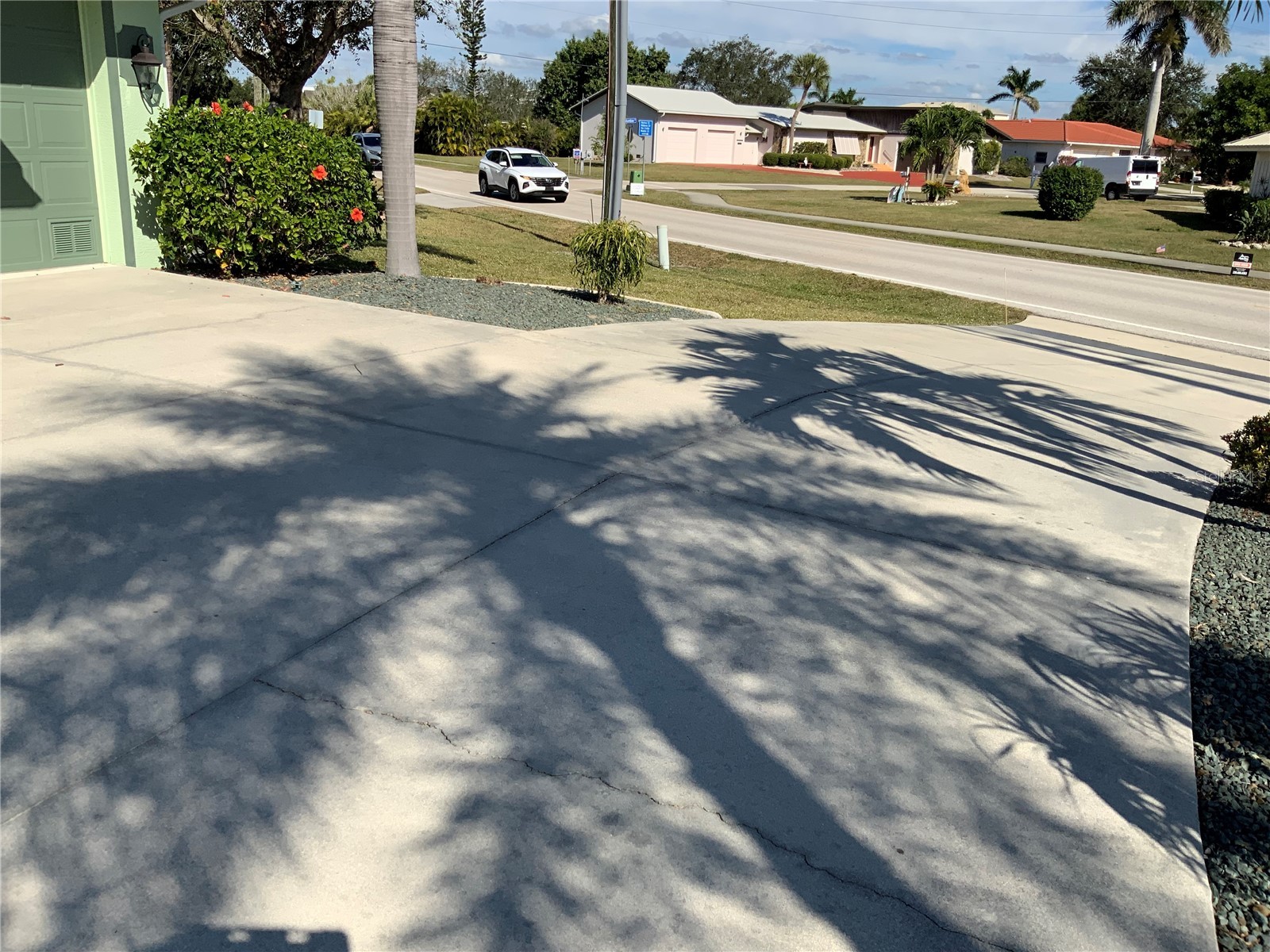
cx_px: 635
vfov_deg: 48.2
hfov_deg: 61.7
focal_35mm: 29
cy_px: 476
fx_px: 1064
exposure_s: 1/2801
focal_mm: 3
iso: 16
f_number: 1.8
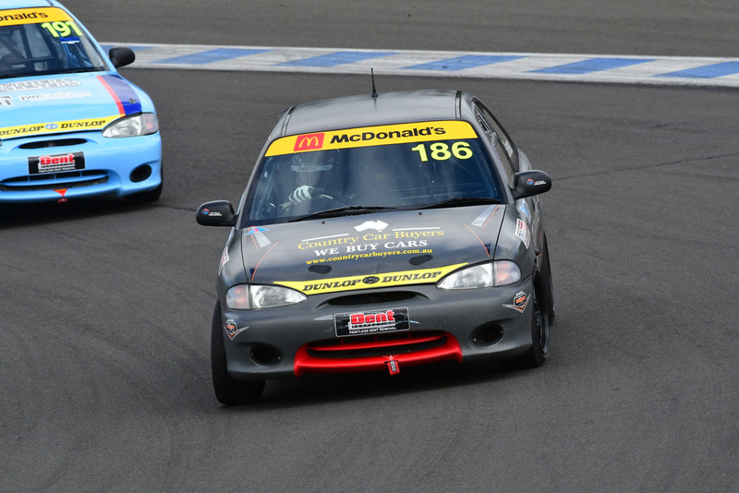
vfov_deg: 2.9
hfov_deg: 4.3
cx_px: 370
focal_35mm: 480
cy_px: 246
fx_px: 9856
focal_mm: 320
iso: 640
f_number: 10
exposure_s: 1/640
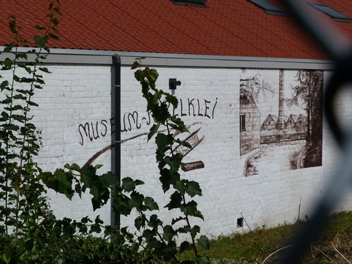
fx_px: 783
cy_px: 132
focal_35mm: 77
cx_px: 176
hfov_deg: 25.3
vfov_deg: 19.1
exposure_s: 1/1300
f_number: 5.6
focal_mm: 13.8
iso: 80
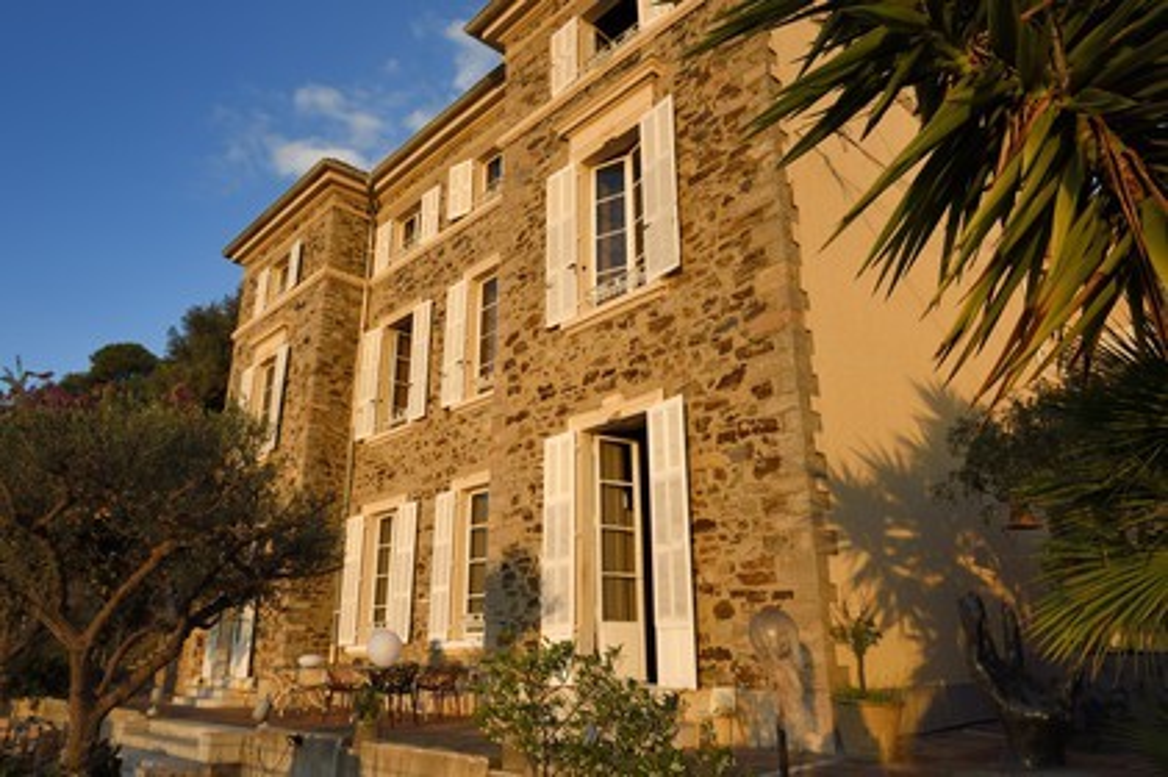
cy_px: 388
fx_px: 778
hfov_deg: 73.8
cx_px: 584
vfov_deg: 53.1
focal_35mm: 24
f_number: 9
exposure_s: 1/125
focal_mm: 24
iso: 200
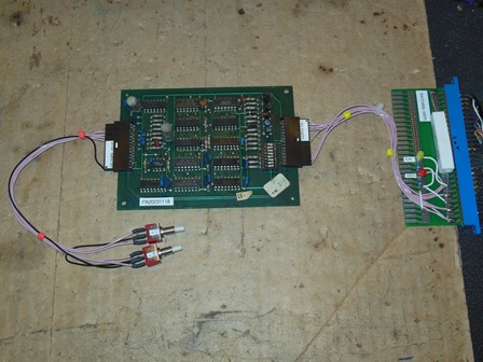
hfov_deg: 43.9
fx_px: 600
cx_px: 242
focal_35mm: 43
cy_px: 181
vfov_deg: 33.6
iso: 125
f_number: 3.8
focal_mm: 7.7
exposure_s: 1/30
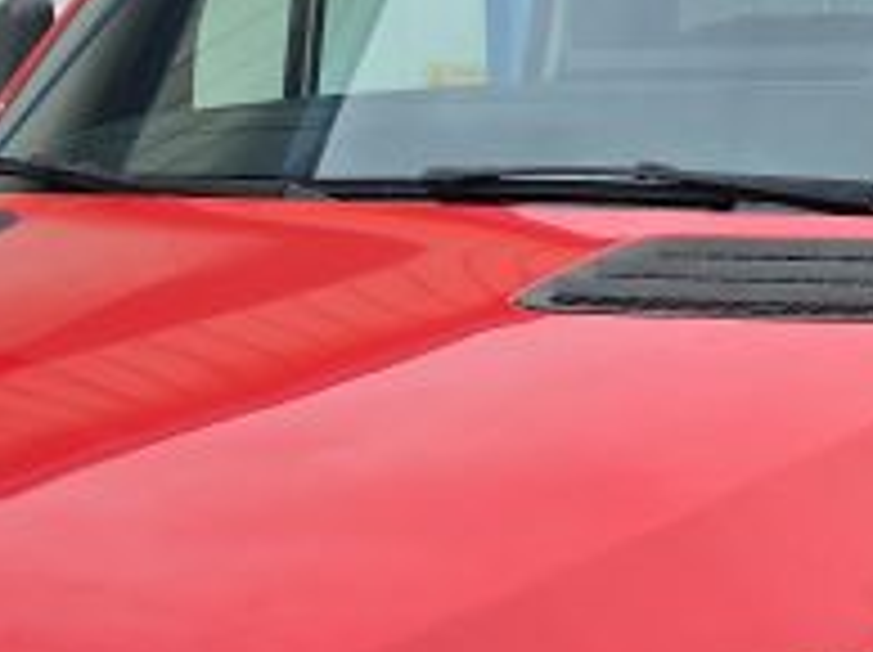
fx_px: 2393
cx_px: 860
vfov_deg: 15.2
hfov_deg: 20.1
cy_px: 661
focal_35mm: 95
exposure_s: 1/100
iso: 16
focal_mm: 6.3
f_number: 1.7
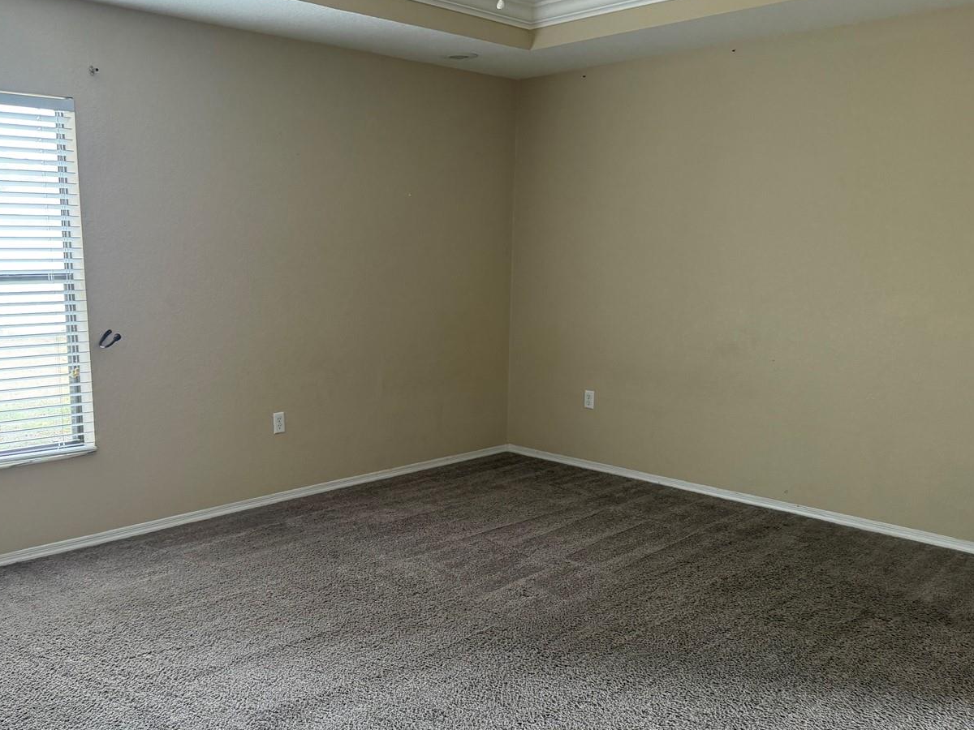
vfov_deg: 44.1
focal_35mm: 32
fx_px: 900
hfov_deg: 56.5
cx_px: 405
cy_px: 399
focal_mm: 6.76
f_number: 1.78
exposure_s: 1/60
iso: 250
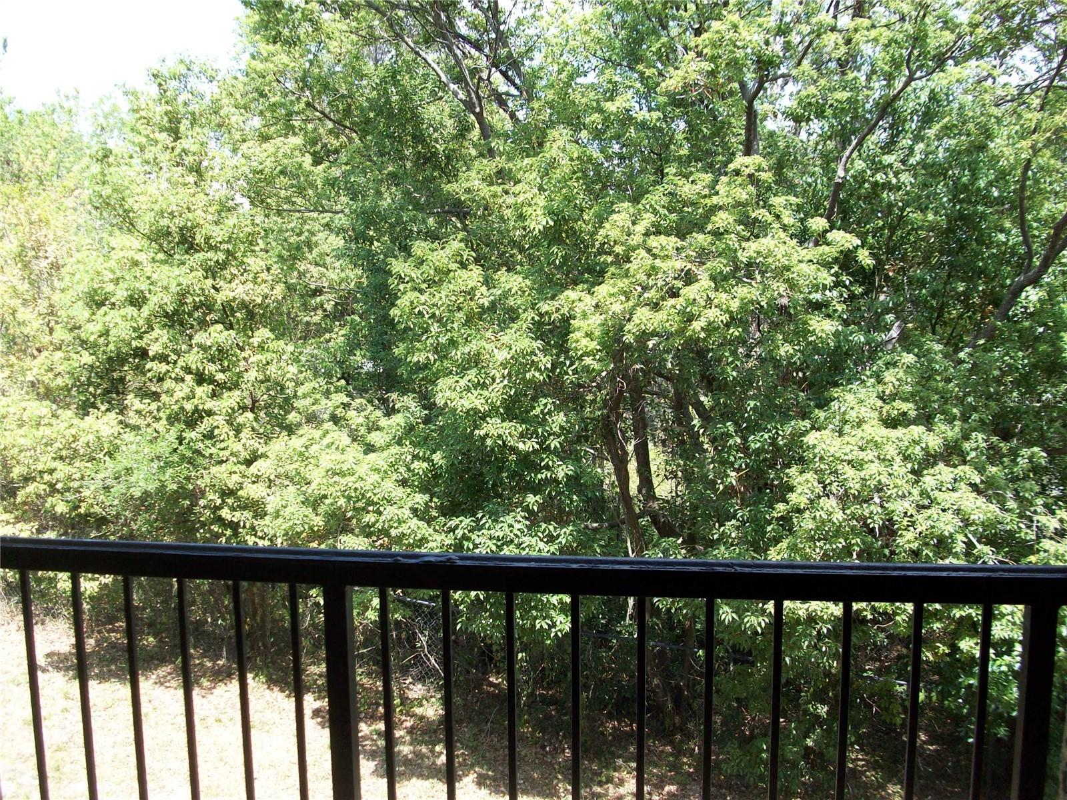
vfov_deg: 41.8
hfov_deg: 54.0
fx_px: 1048
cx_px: 534
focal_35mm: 34
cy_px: 400
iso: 64
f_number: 2.8
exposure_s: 1/218
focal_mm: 5.7
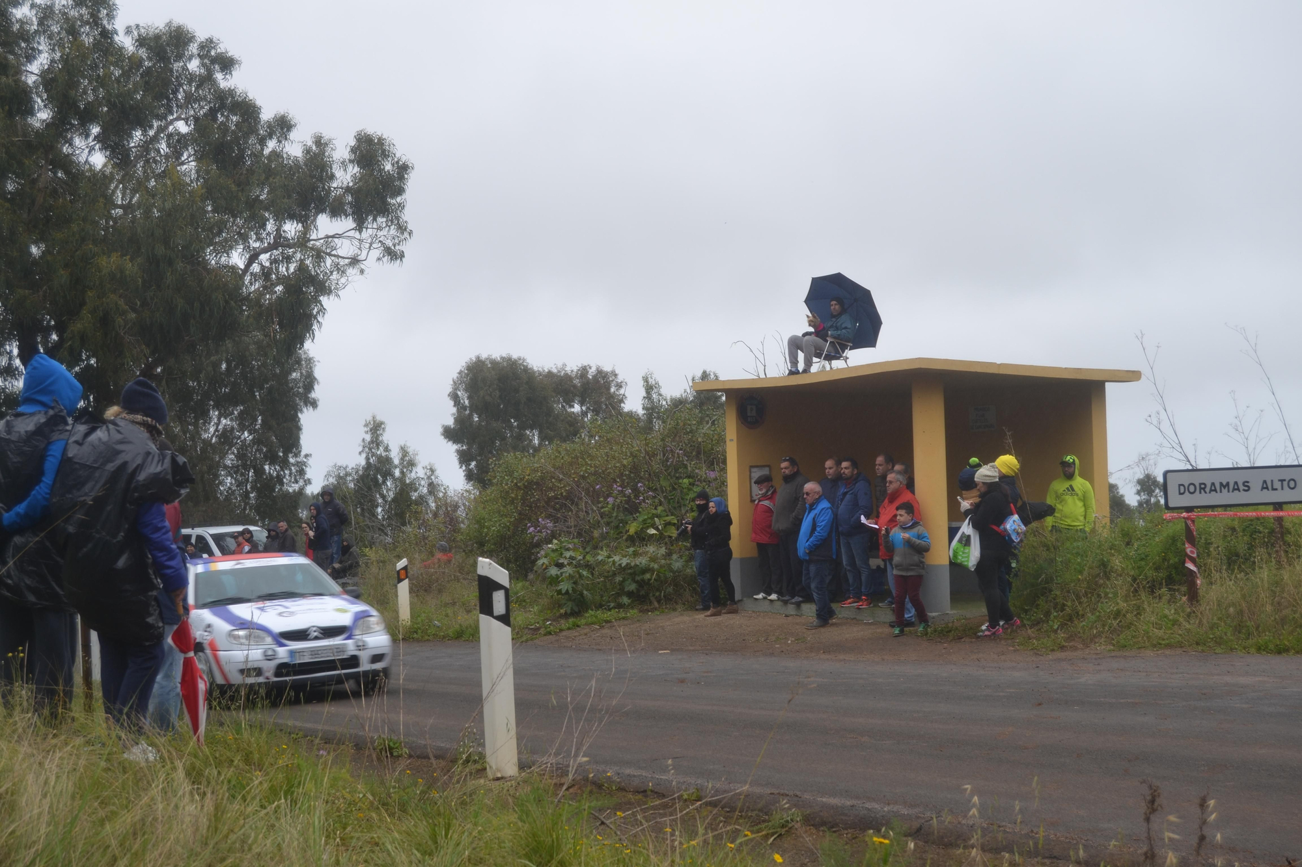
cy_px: 434
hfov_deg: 41.1
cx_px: 651
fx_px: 1736
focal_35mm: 48
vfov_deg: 28.1
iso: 100
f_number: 6.3
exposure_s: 1/160
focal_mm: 32
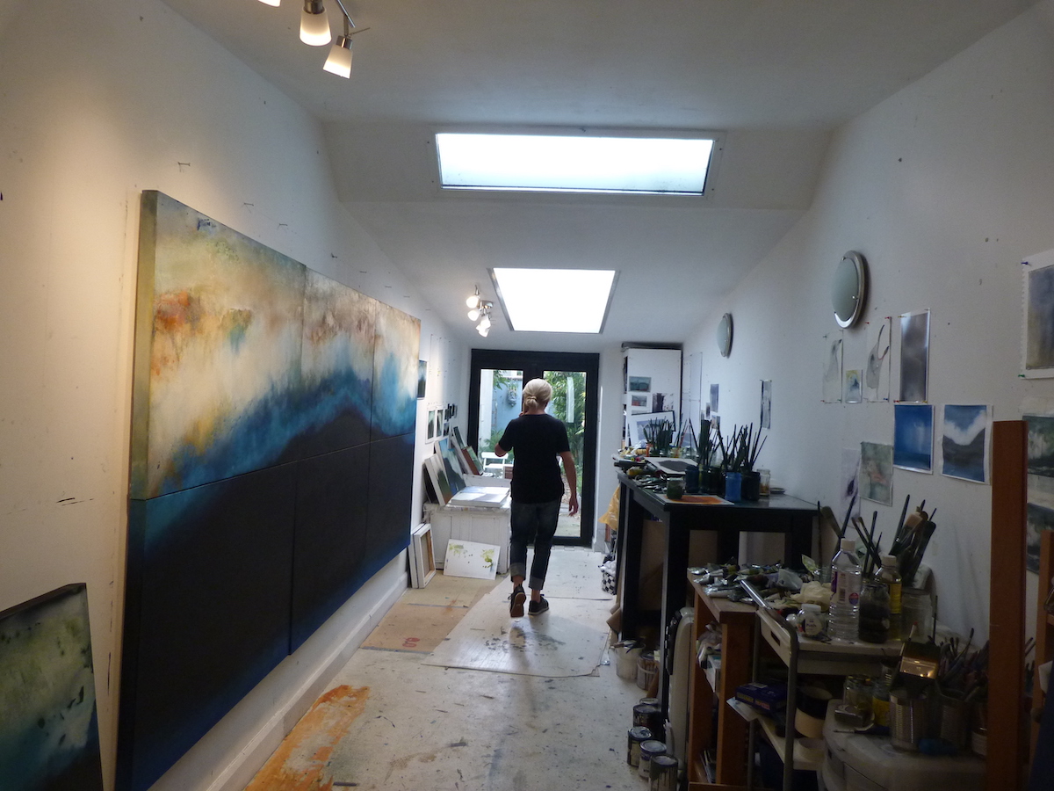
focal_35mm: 25
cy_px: 396
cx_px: 527
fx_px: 761
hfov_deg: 69.4
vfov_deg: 54.9
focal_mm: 4.5
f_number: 2.8
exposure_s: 1/60
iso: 200
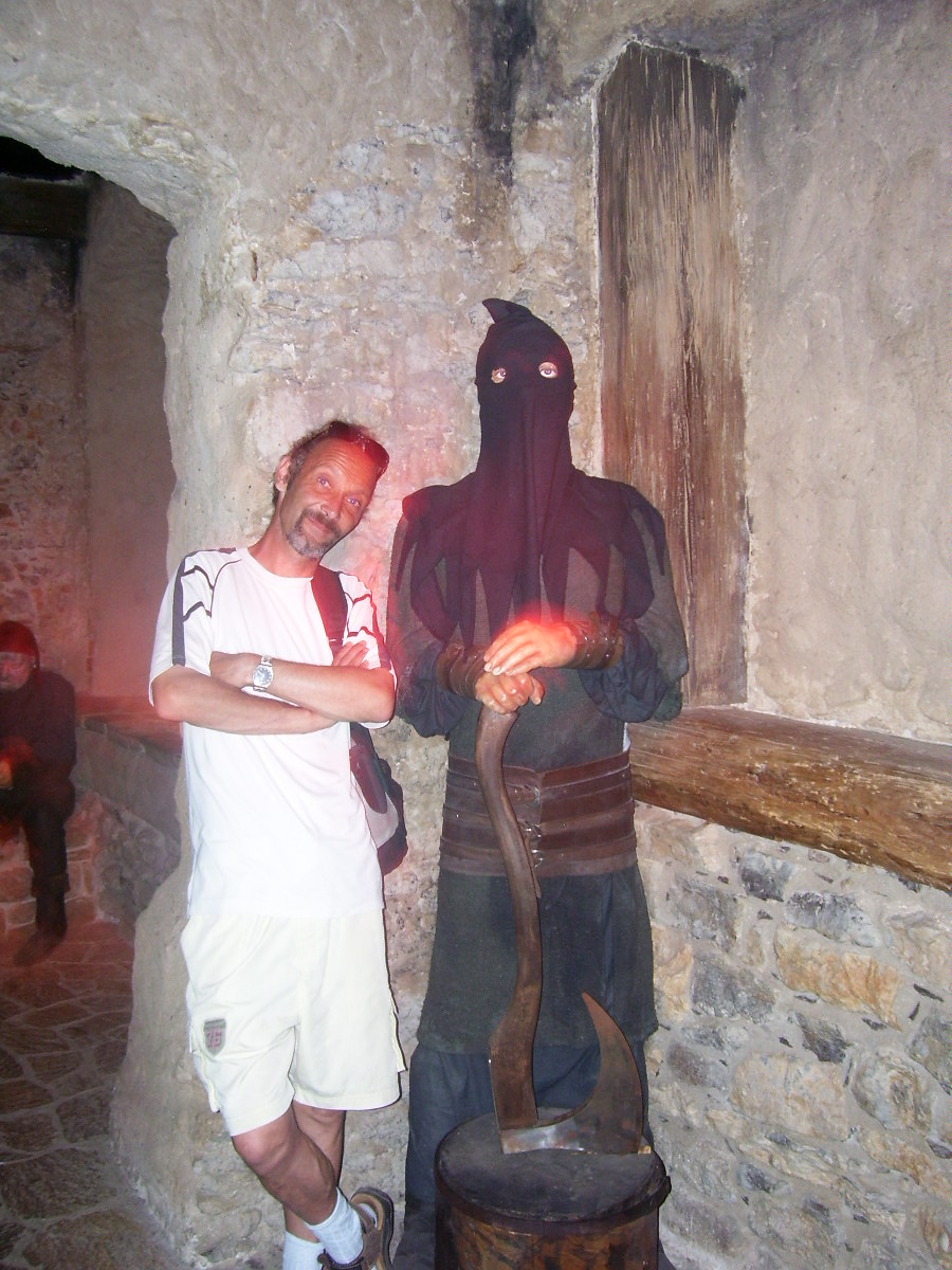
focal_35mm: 34
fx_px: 1247
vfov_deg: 54.0
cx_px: 476
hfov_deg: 41.8
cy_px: 635
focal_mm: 5.6
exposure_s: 1/2
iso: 125
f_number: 2.7
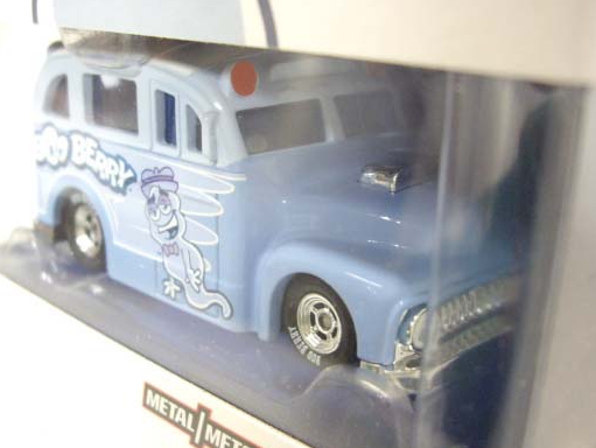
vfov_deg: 36.9
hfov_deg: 47.8
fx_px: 672
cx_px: 299
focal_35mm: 39
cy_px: 228
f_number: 2.8
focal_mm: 7.9
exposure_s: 1/30
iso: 400
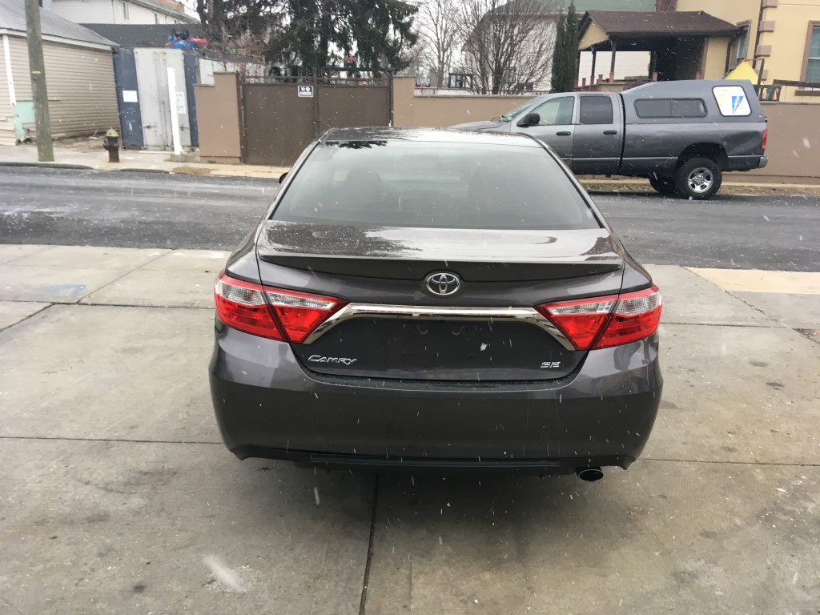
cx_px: 410
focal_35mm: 29
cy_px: 308
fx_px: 687
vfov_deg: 48.2
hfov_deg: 61.7
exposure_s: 1/30
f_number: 2.2
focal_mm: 4.15
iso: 25
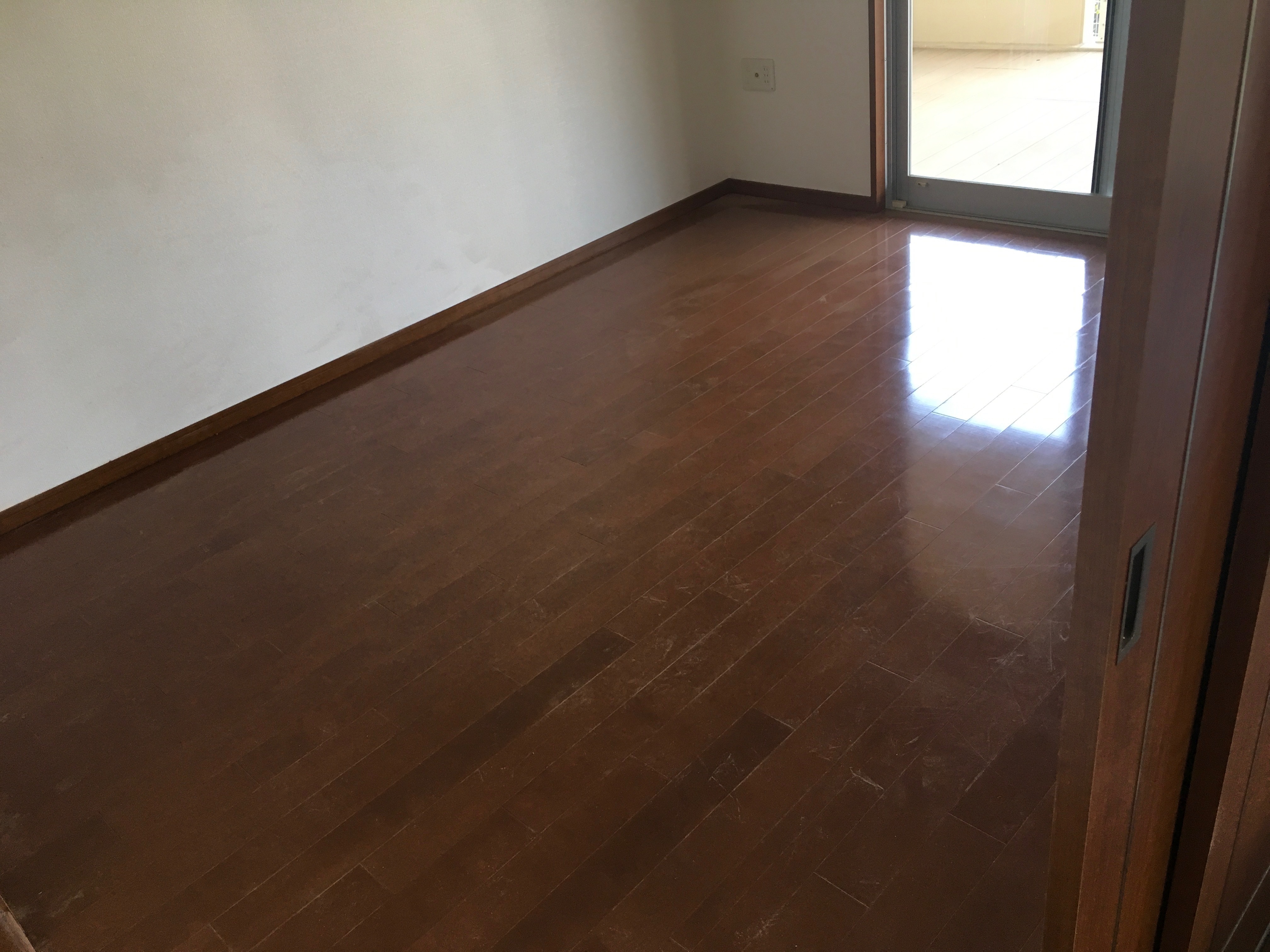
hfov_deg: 61.7
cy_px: 476
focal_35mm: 29
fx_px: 1064
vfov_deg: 48.2
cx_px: 635
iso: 40
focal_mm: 4.15
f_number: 2.2
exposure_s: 1/30
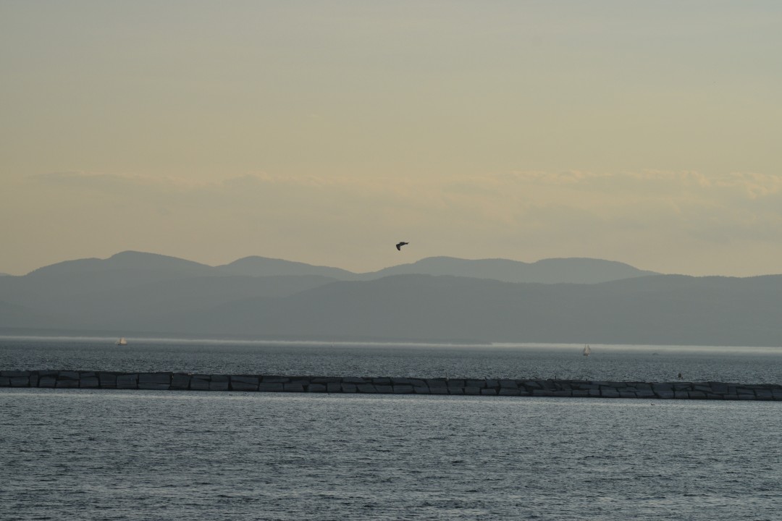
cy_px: 260
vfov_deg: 8.2
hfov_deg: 12.2
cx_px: 391
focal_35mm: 168
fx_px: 3649
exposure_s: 1/640
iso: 200
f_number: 11
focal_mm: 112
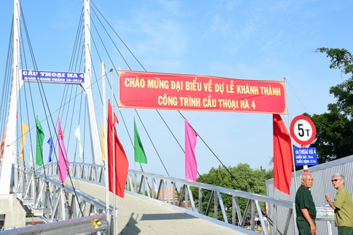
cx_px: 132
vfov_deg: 26.5
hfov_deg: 38.6
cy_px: 114
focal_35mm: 51
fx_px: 500
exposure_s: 1/100
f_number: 13
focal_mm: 38
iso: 200
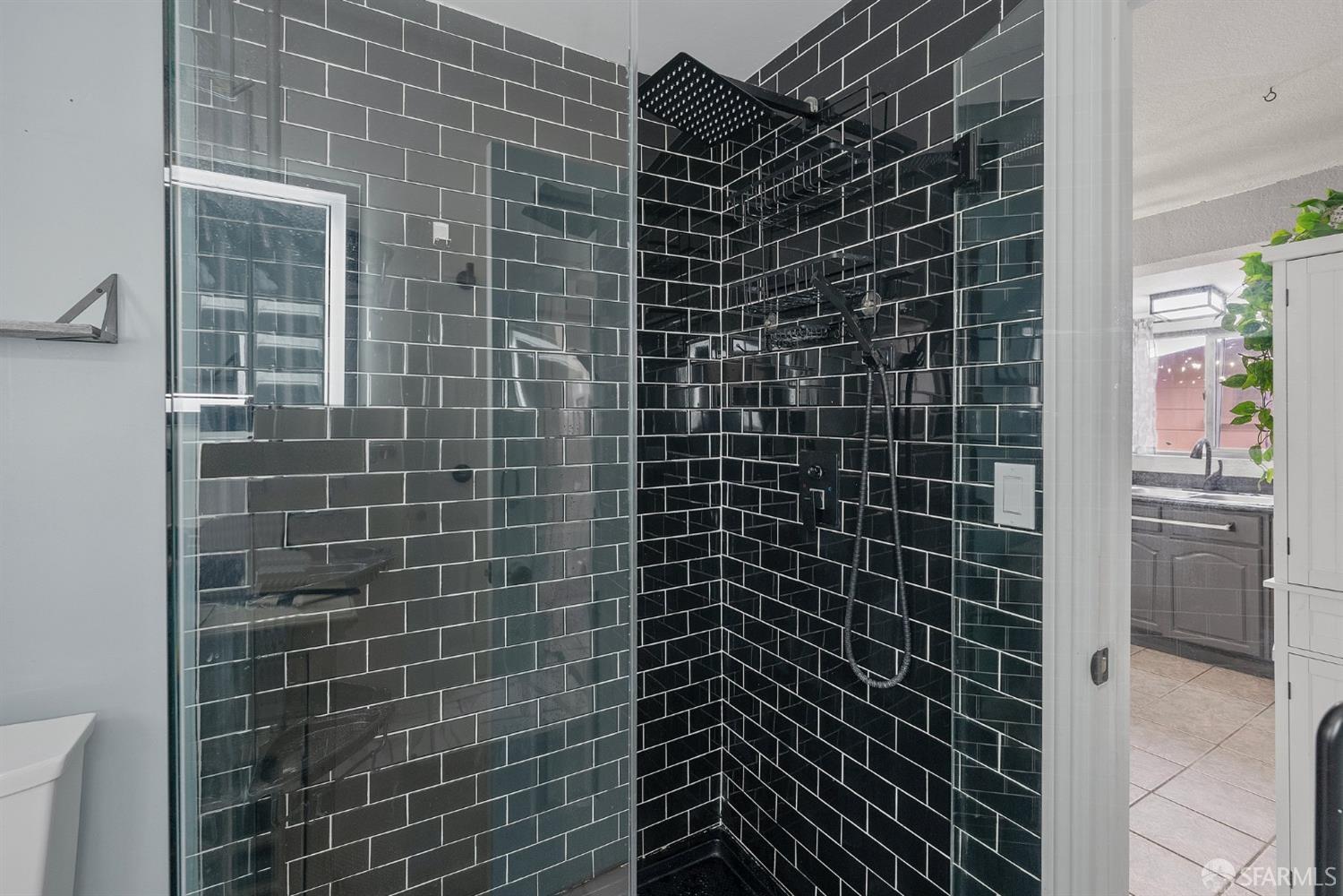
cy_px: 448
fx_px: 597
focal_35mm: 16
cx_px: 672
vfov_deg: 73.7
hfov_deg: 96.7
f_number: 8
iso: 640
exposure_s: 1/2.5
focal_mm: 16
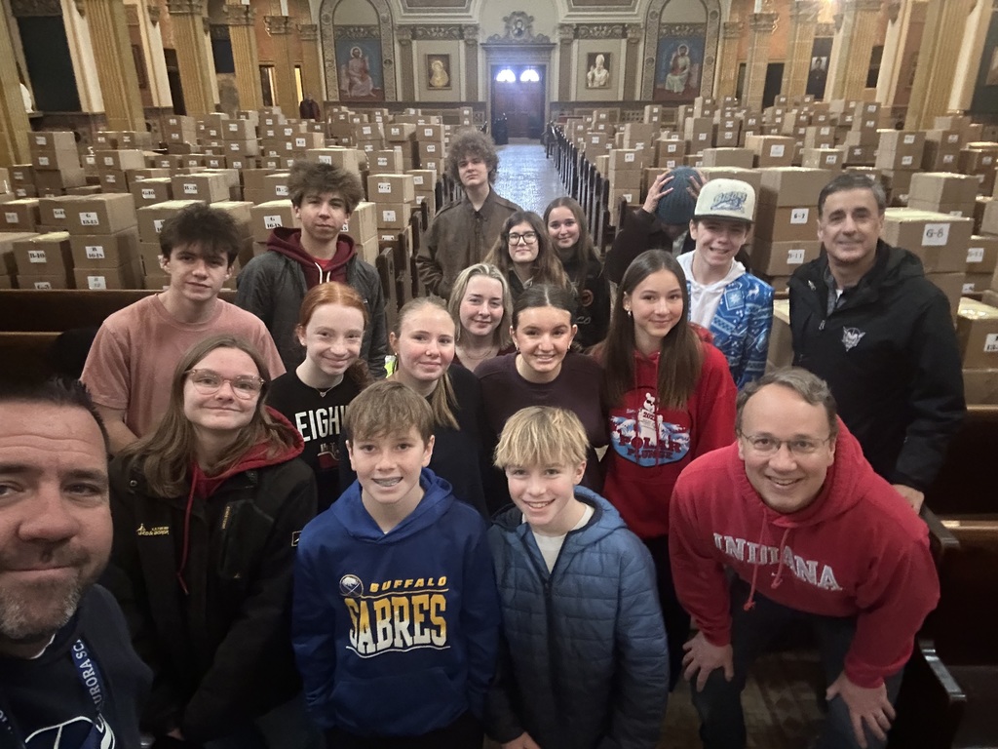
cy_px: 374
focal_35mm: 23
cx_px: 499
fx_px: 663
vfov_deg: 58.9
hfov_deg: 73.9
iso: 640
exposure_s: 1/15
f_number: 1.9
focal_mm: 2.69
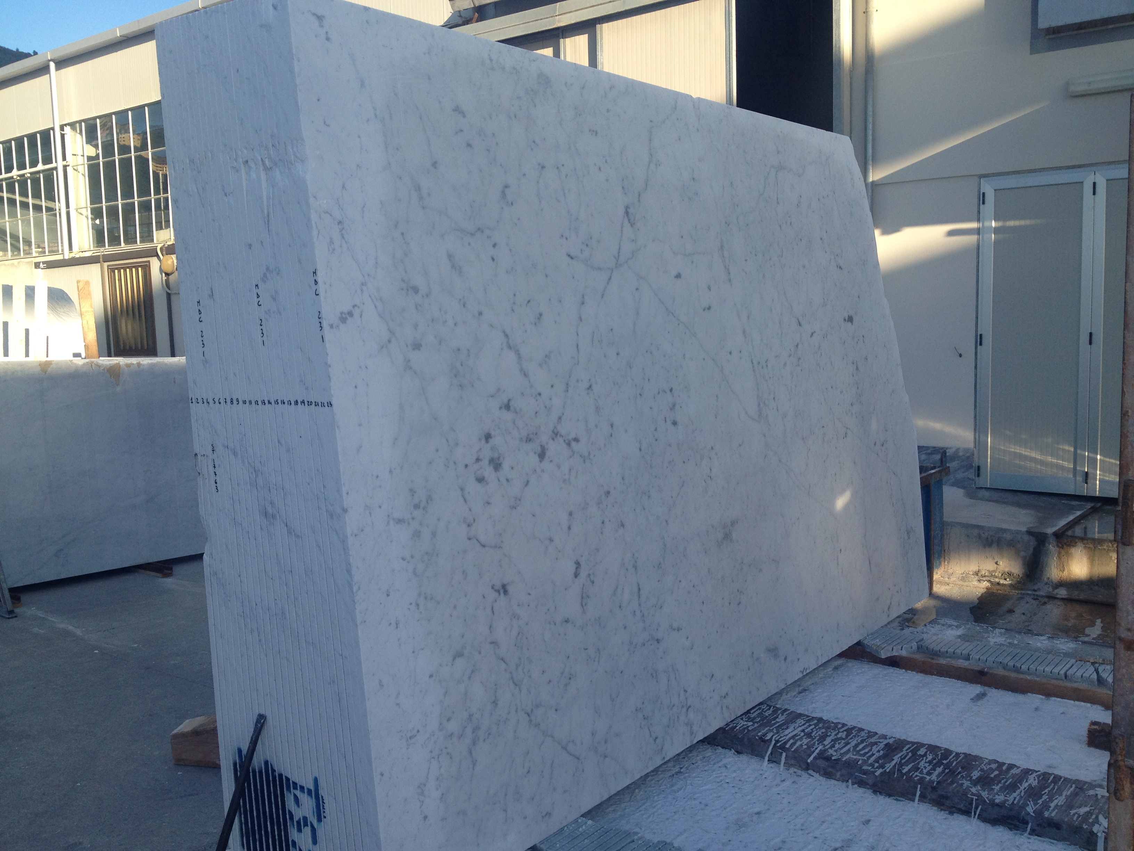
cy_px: 426
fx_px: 1147
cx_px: 567
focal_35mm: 35
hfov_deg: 52.6
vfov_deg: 40.7
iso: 64
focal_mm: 4.28
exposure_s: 1/696
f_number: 2.4
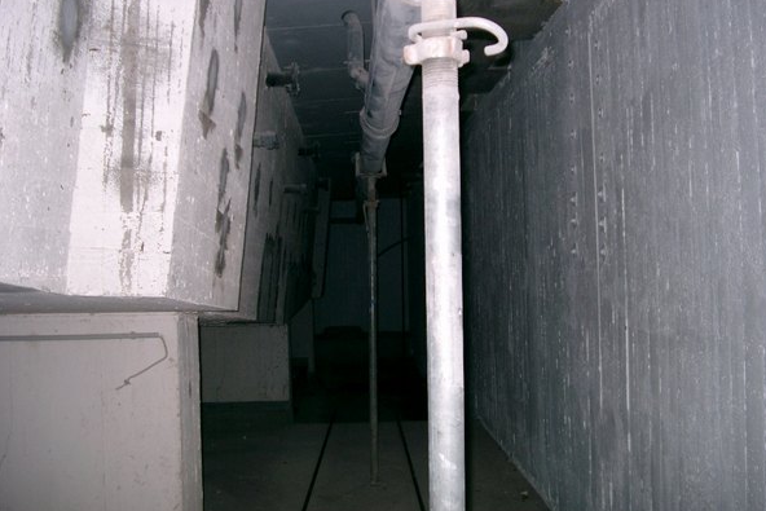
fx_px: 830
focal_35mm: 39
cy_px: 234
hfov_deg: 49.5
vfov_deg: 34.2
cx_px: 386
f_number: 2.6
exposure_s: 1/60
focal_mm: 7.6
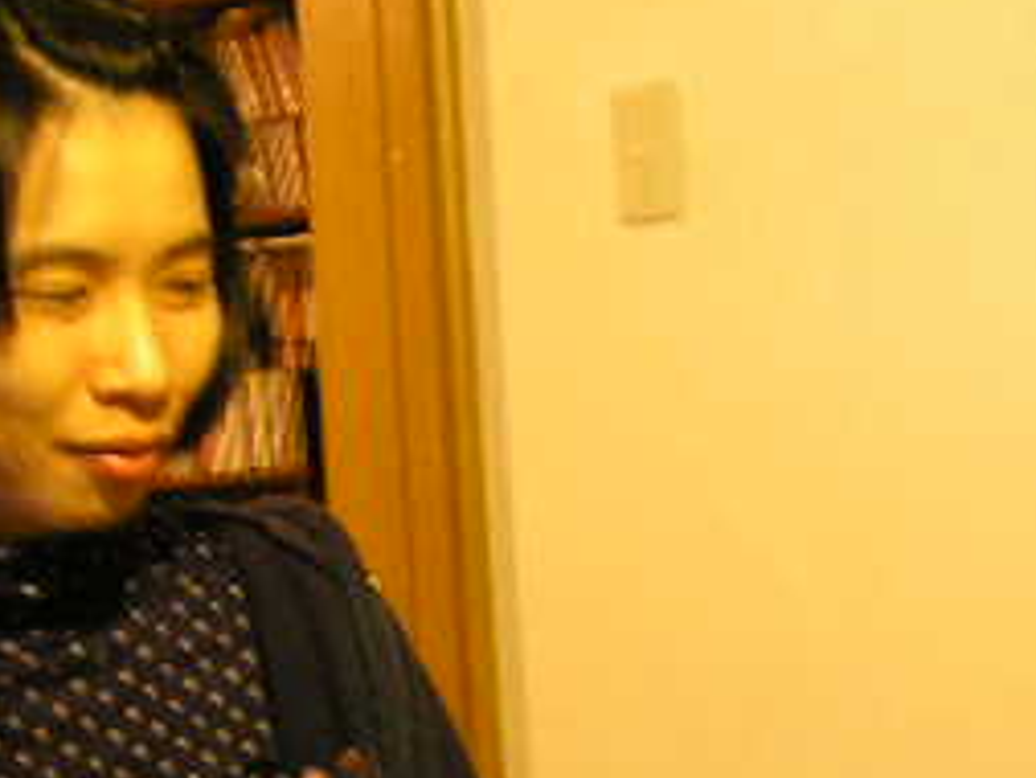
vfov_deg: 15.3
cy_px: 631
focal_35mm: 96
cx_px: 839
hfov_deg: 20.2
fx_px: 2874
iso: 200
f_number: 2.8
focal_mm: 7.8
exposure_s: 1/4
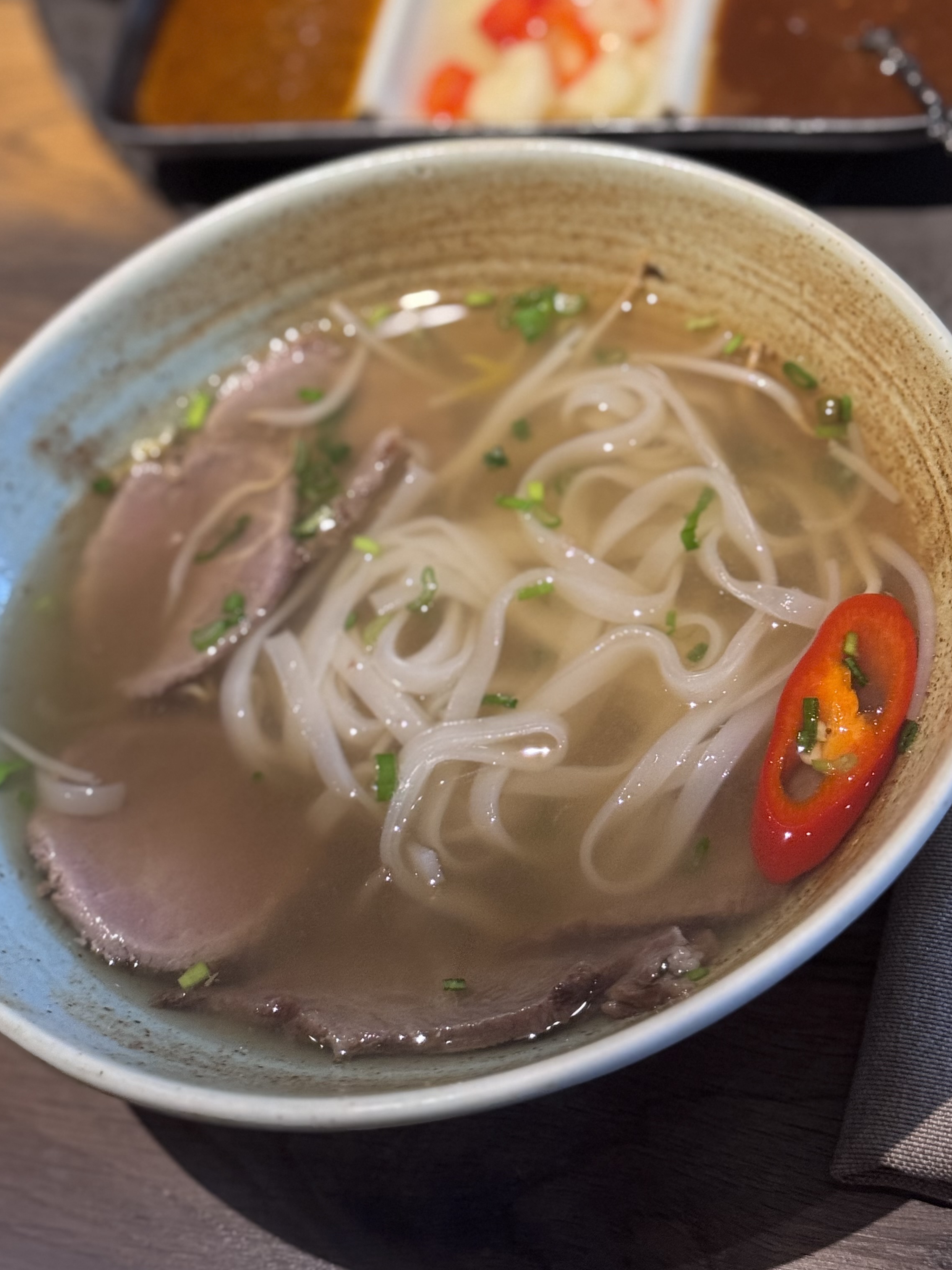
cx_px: 452
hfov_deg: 22.9
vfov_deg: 30.1
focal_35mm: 64
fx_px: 2347
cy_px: 470
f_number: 1.78
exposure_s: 1/40
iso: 320
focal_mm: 6.76
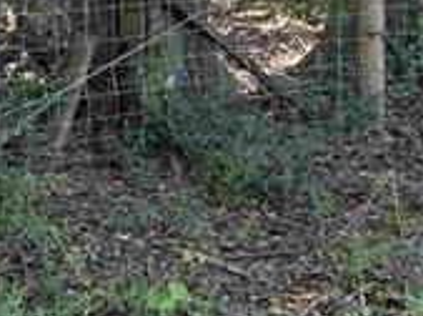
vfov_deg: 16.6
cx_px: -53
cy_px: -65
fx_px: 1036
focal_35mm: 85
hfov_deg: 21.7
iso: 125
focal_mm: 2.22
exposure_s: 1/99
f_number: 2.2
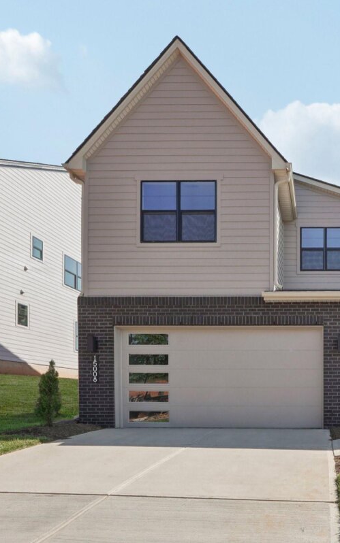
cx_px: 317
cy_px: 272
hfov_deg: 46.8
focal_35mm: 23
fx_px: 341
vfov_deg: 77.1
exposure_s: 1/125
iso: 100
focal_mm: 10
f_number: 8
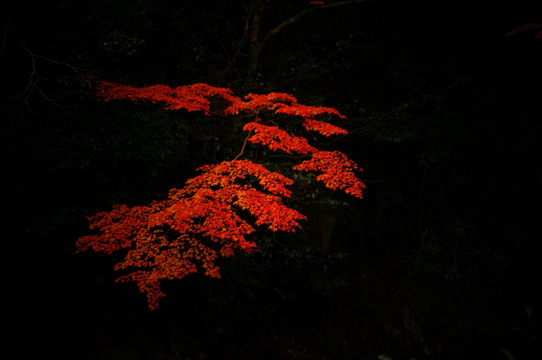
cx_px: 271
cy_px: 180
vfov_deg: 36.8
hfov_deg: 53.2
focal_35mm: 36
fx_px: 541
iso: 100
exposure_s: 1/125
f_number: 1.8
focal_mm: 24
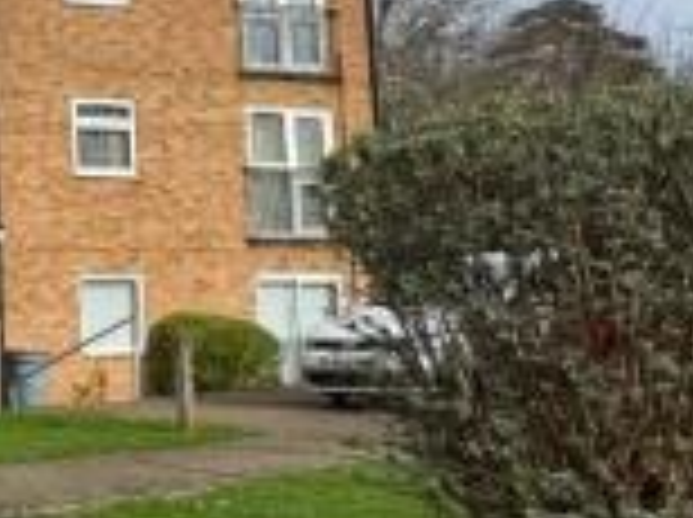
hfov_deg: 23.2
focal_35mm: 53
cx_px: -497
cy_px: 7
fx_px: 1059
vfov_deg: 26.1
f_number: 2.2
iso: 50
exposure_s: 1/2415
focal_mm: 2.22
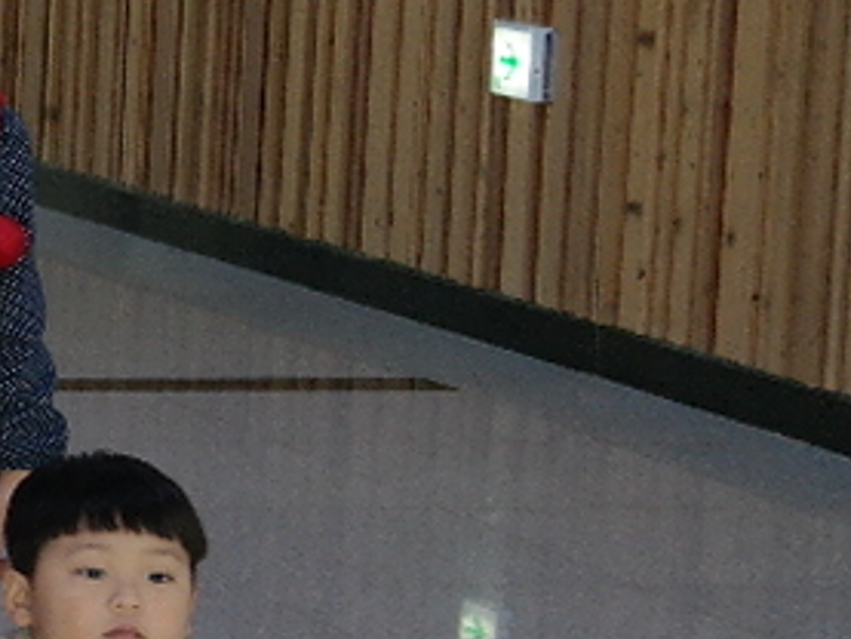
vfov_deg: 8.2
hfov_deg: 8.8
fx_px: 4427
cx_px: -1776
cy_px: 154
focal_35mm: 180
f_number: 3.5
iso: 400
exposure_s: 1/40
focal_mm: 20
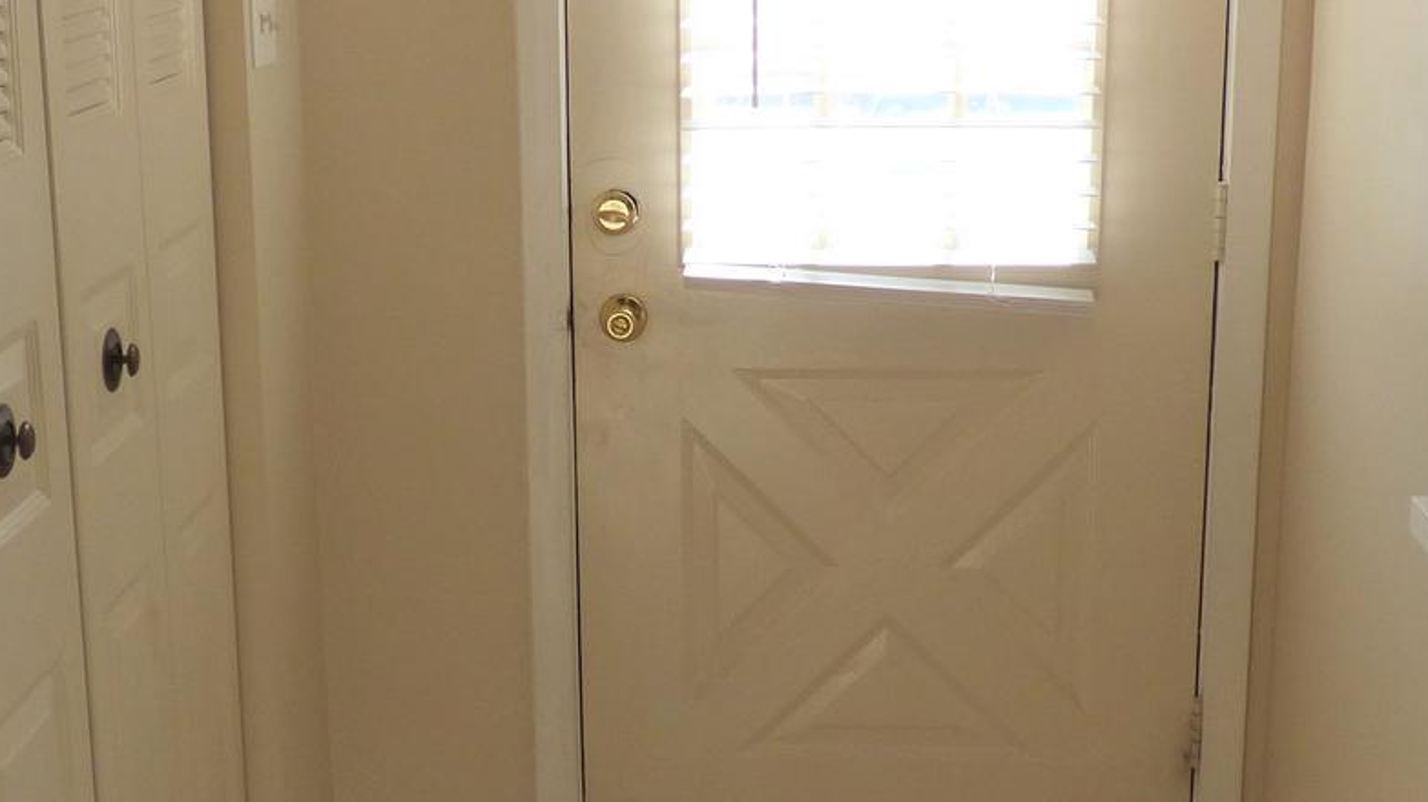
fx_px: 2158
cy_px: 408
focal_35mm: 57
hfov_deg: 36.6
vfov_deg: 21.1
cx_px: 693
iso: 100
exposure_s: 1/125
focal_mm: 3.58
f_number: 2.8
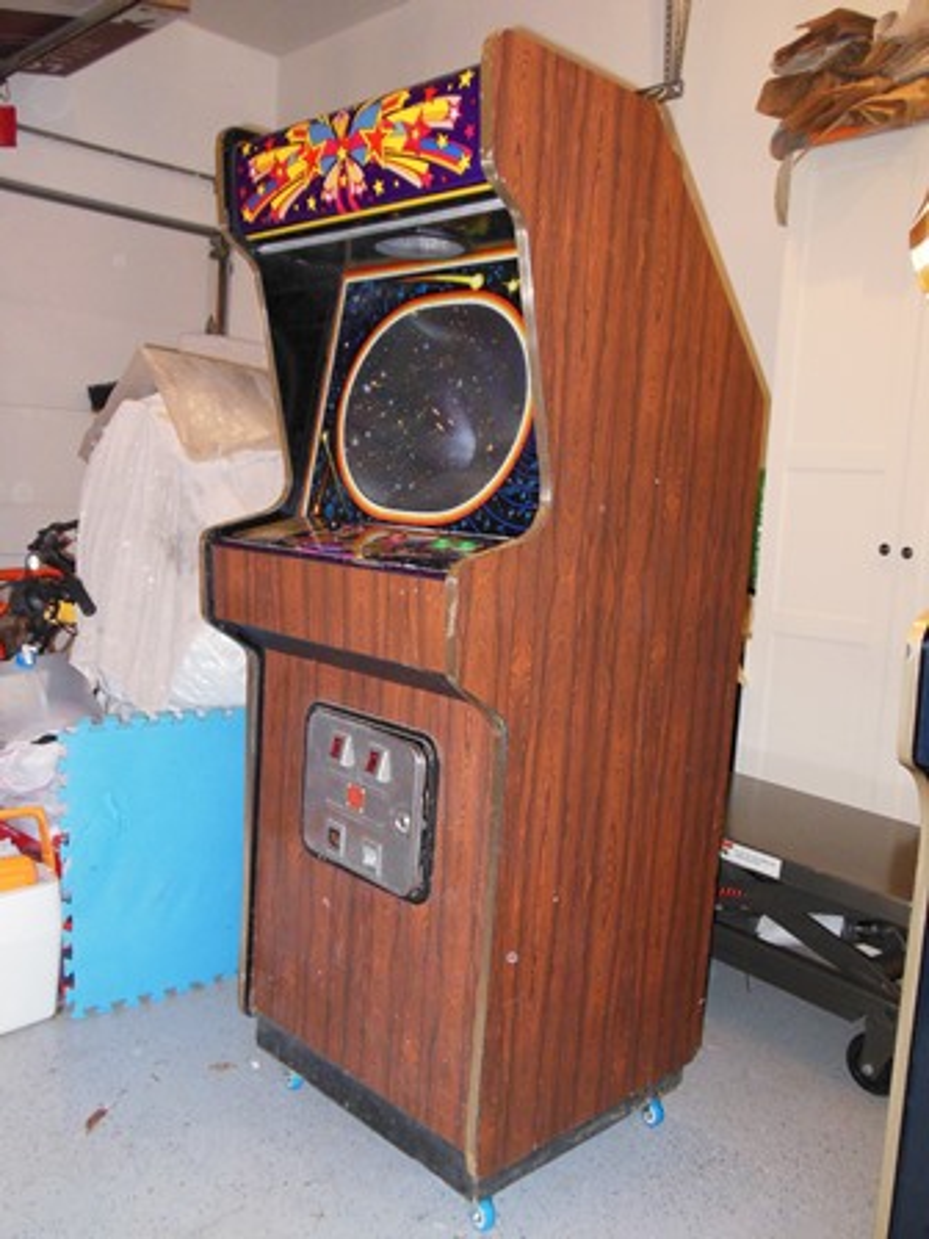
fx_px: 895
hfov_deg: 54.9
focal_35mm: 25
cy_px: 620
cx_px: 464
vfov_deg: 69.4
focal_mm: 4.5
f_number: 3.2
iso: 500
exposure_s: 1/25
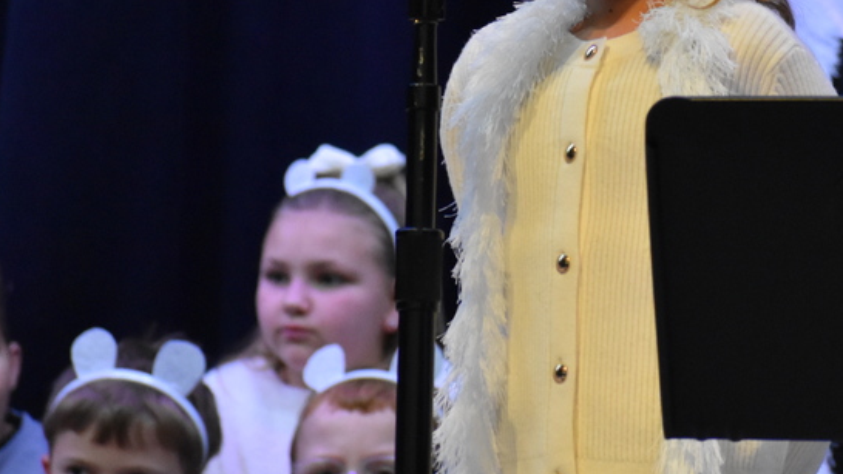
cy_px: 19
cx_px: 601
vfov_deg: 2.5
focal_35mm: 486
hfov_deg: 4.4
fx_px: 10862
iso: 3200
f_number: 5
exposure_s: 1/200
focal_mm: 165
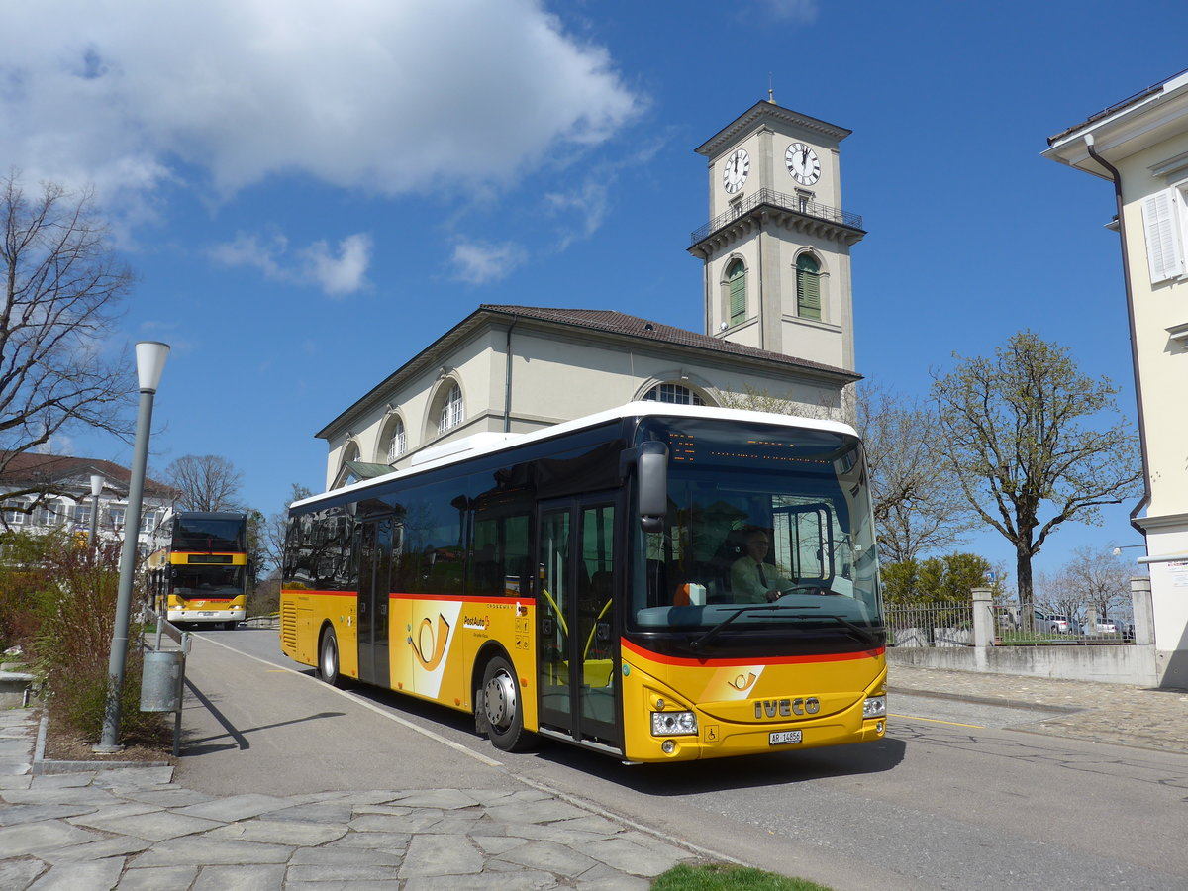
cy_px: 446
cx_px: 594
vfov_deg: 48.2
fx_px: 995
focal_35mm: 29
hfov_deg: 61.7
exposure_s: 1/1600
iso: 80
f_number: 3.2
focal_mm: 6
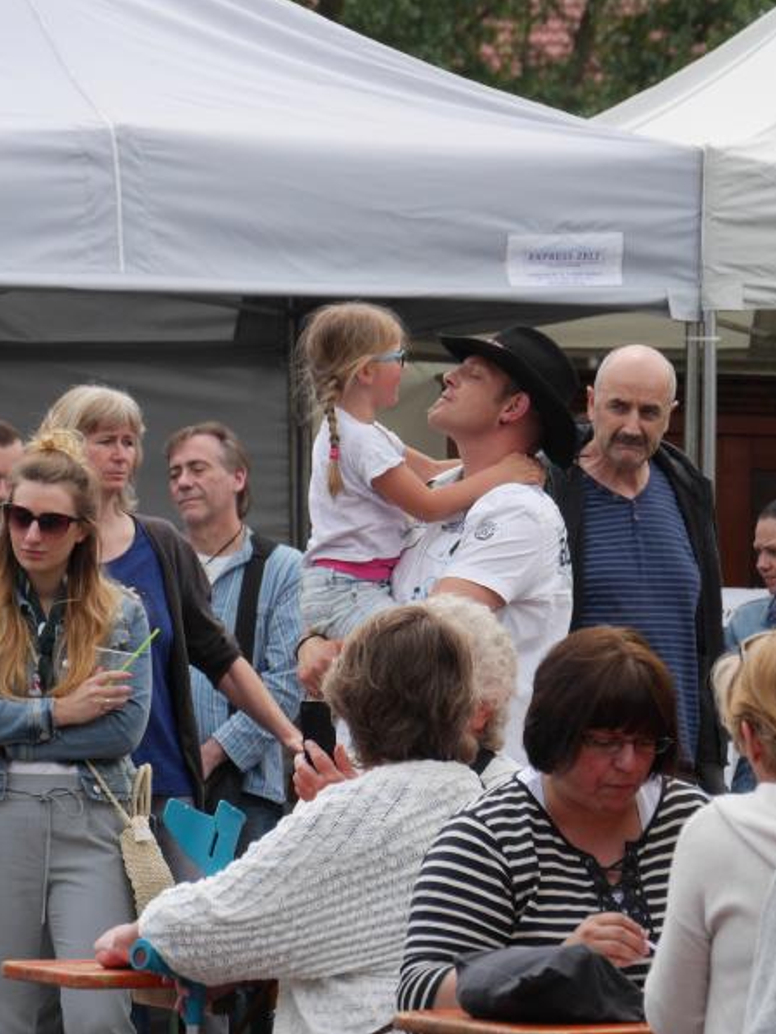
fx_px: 6484
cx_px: 483
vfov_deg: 9.1
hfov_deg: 6.8
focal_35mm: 217
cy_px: 516
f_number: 6.3
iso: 200
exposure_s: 1/400
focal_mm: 81
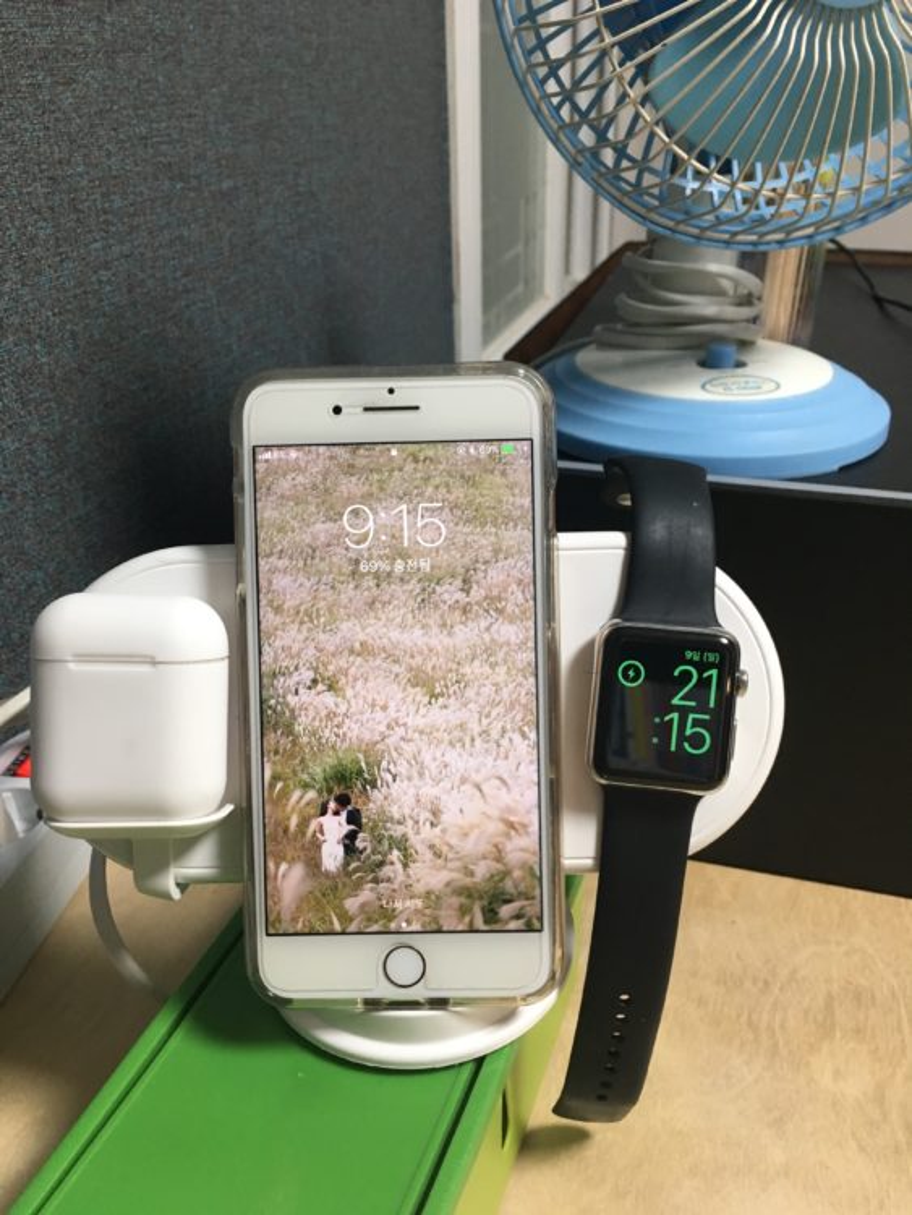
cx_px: 456
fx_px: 1018
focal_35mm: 29
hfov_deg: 48.3
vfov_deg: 61.6
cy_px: 608
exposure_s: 1/30
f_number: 2.2
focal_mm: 4.15
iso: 100
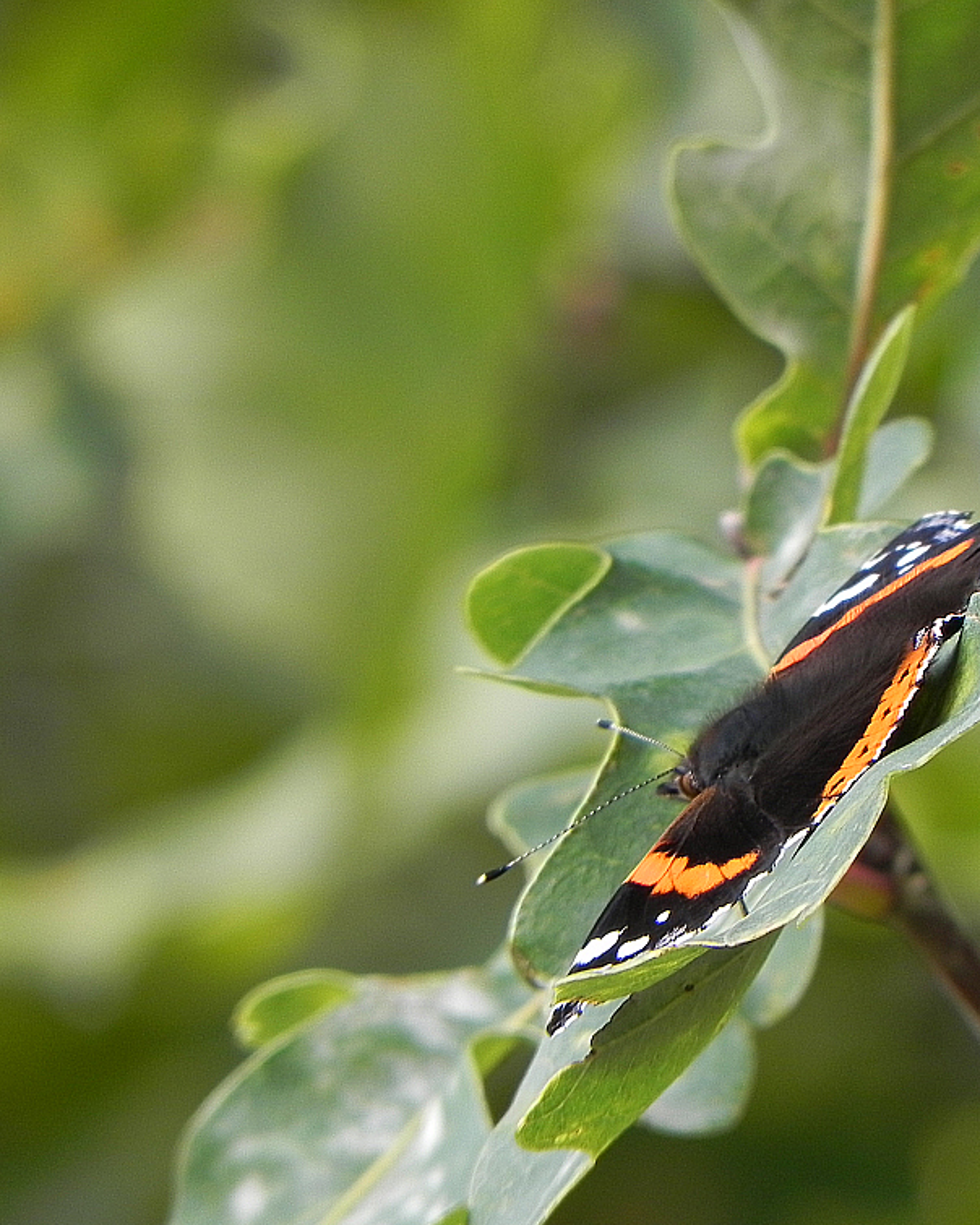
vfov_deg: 2.2
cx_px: 727
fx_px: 32521
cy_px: 618
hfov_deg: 1.7
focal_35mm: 897
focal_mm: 120
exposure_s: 1/190
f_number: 5
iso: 160
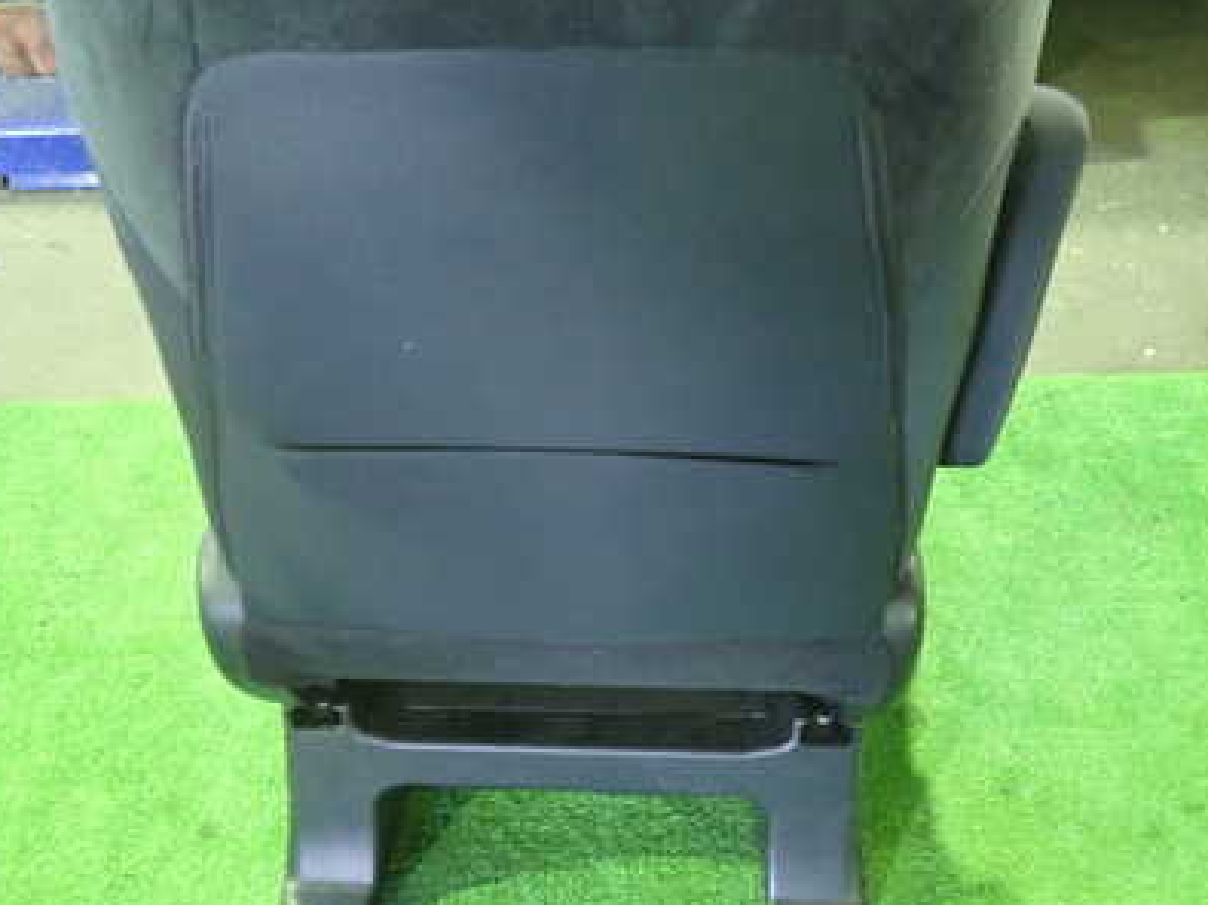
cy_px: 388
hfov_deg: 49.0
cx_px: 581
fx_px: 1326
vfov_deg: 37.6
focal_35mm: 38
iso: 800
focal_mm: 4.5
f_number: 2
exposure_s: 1/13
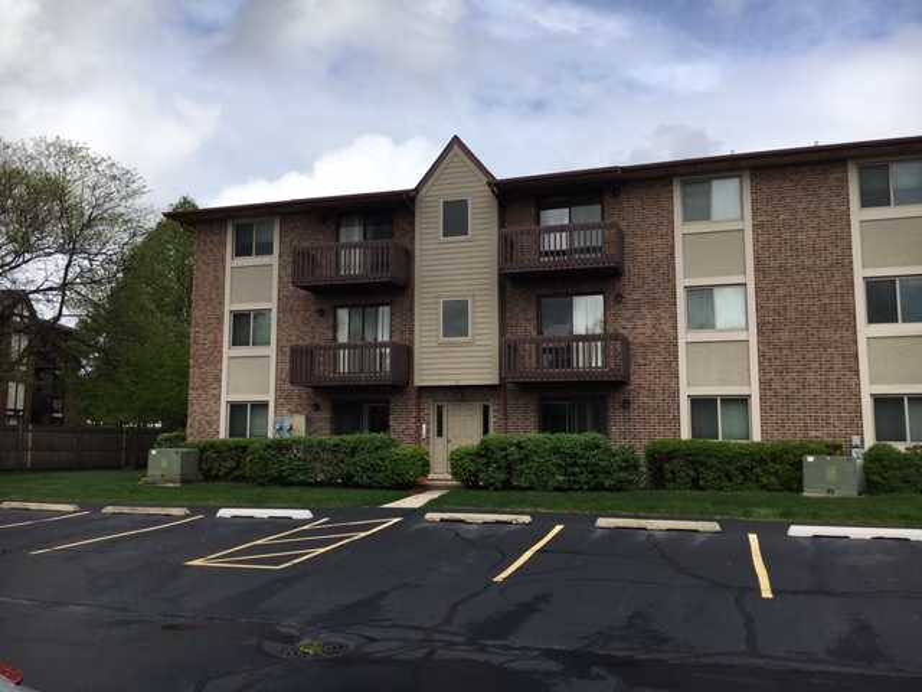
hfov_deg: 61.7
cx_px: 461
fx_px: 772
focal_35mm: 29
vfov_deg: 48.2
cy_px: 346
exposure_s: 1/1972
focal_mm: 4.15
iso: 25
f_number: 2.2
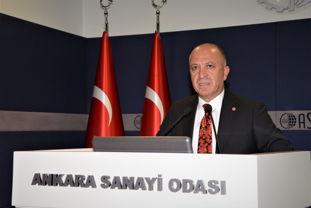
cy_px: 104
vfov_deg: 20.0
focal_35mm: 68
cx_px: 156
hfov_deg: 29.6
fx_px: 588
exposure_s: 1/60
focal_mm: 68
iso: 2500
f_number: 8
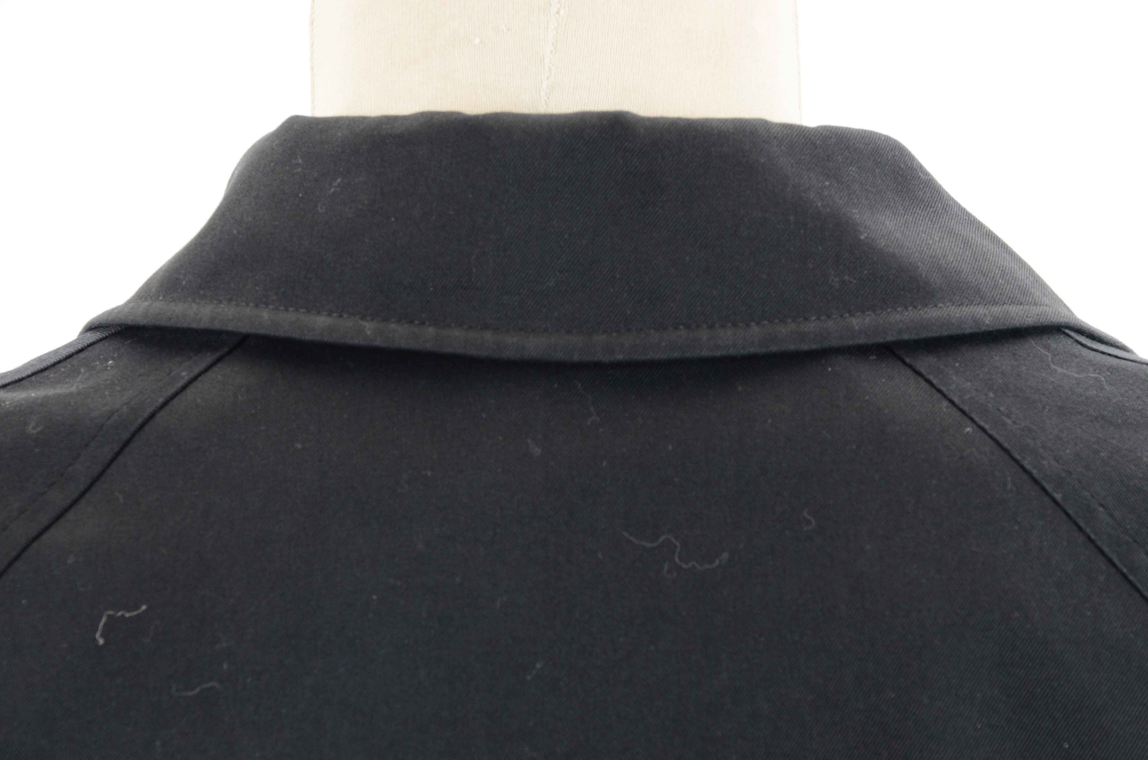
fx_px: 5012
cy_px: 380
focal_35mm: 158
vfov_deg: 8.7
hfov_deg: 13.1
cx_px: 574
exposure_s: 1/80
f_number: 10
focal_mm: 105
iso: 400
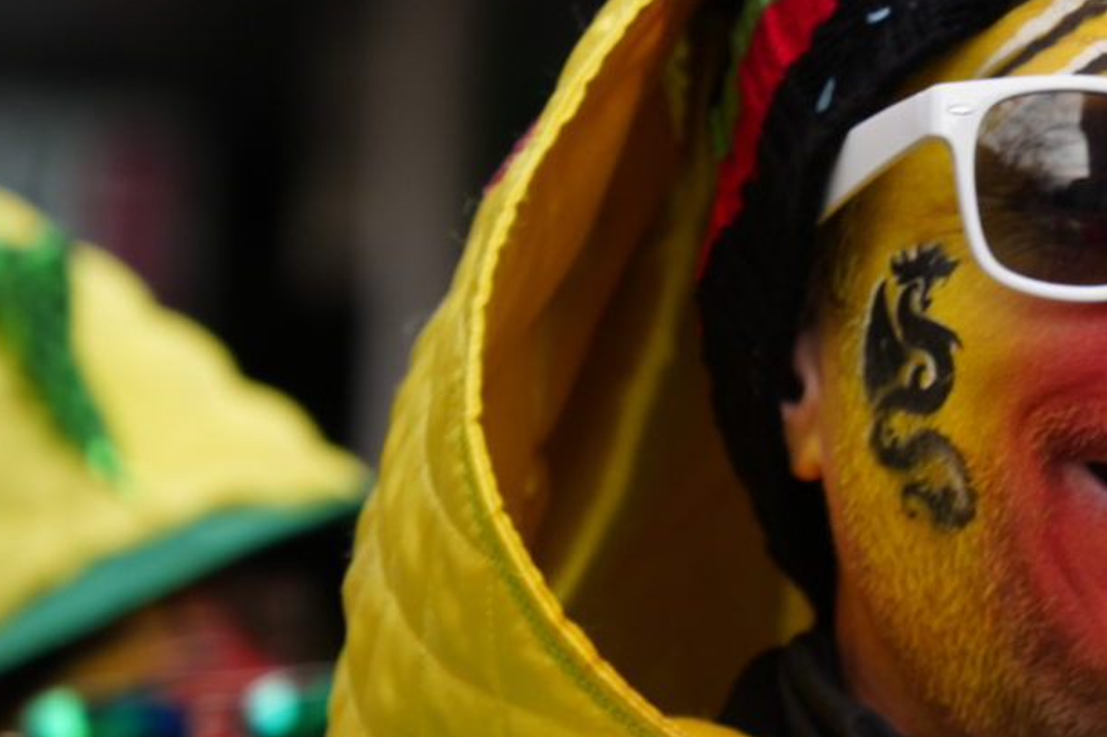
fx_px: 16108
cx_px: 1254
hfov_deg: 3.9
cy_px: 433
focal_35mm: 524
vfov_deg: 2.6
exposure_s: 1/250
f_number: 6.3
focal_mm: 200
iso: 250
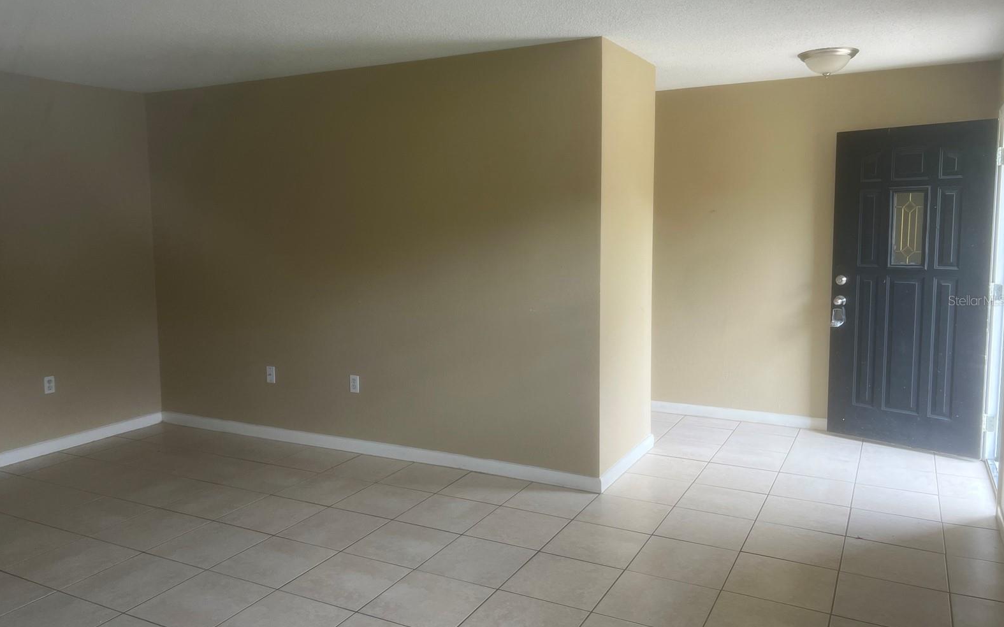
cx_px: 498
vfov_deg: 44.5
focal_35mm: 28
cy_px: 300
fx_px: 766
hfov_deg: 66.5
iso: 64
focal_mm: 5.7
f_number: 1.5
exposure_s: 1/121
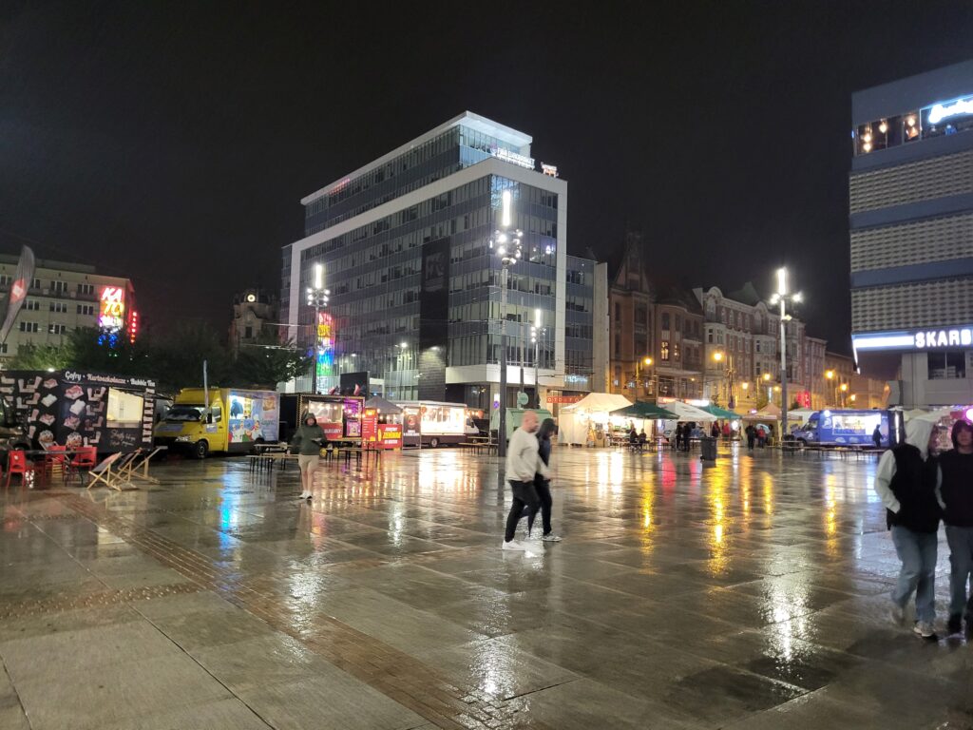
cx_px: 486
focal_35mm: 26
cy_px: 365
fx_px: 731
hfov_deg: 67.3
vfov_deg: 53.1
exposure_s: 1/33
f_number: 1.8
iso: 640
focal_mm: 5.4
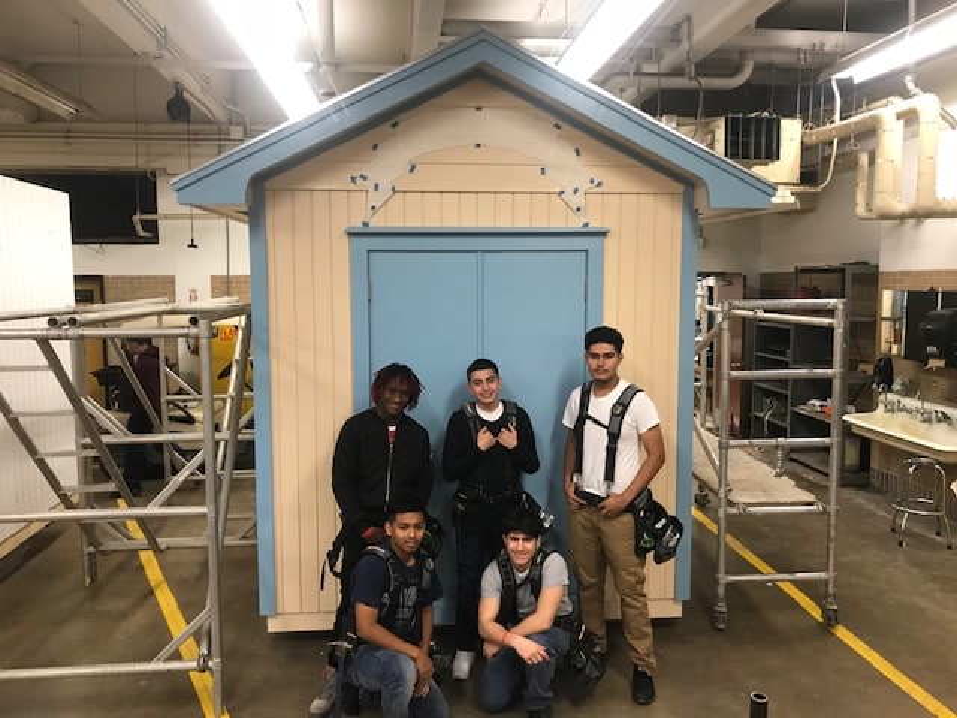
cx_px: 478
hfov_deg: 63.4
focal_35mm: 28
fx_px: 774
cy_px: 359
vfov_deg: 49.7
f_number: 1.8
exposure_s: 1/15
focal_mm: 3.99
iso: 50
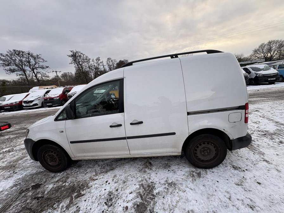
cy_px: 106
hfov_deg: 102.1
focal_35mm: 14
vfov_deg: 85.7
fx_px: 115
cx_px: 142
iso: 40
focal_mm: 2.22
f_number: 2.2
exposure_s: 1/185
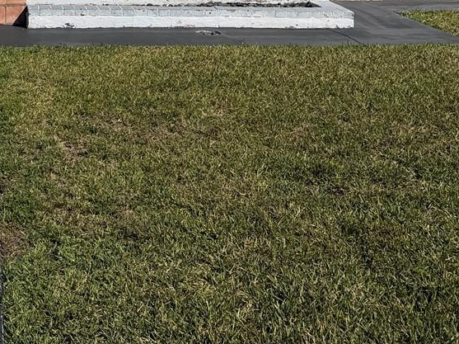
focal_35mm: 69
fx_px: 914
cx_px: 56
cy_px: -148
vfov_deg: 19.1
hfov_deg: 27.3
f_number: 1.78
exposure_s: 1/9091
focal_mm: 6.76
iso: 80
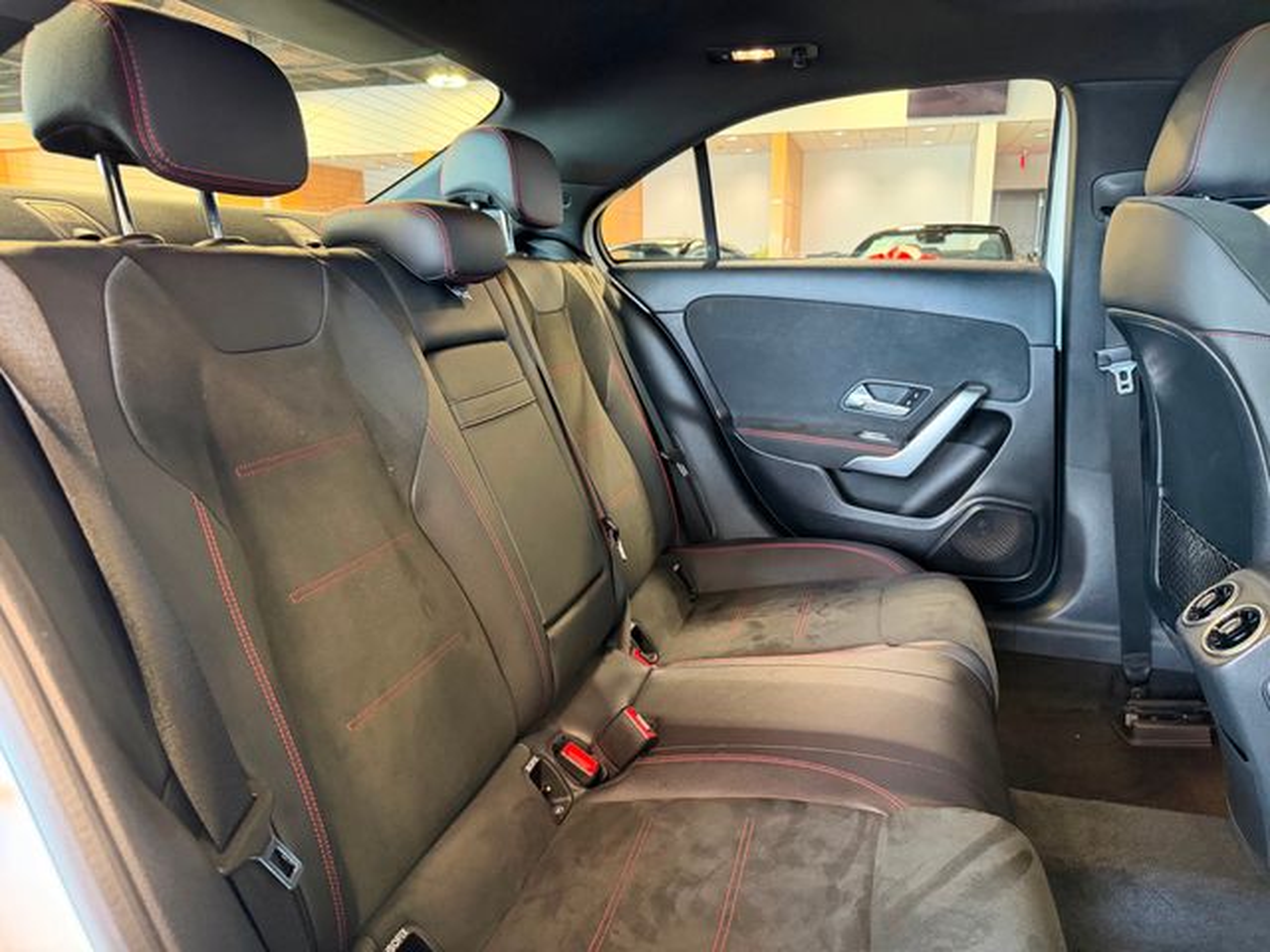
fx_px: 881
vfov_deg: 56.8
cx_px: 635
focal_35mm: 24
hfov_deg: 71.6
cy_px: 476
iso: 640
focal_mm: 6.76
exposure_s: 1/60
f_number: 1.78
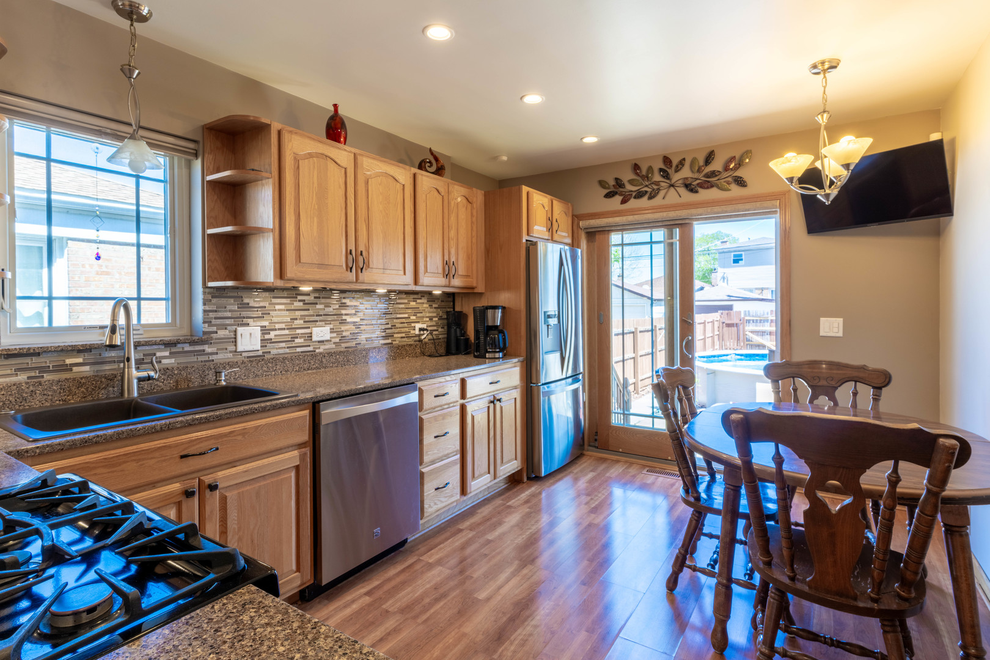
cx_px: 495
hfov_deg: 93.3
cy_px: 330
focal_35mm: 17
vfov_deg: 70.4
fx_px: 467
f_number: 13
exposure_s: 1/20
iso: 160
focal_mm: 17
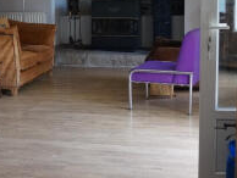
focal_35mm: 74
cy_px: 49
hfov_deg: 26.0
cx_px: 70
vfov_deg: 19.8
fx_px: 508
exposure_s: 1/160
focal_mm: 21
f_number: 4
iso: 1000
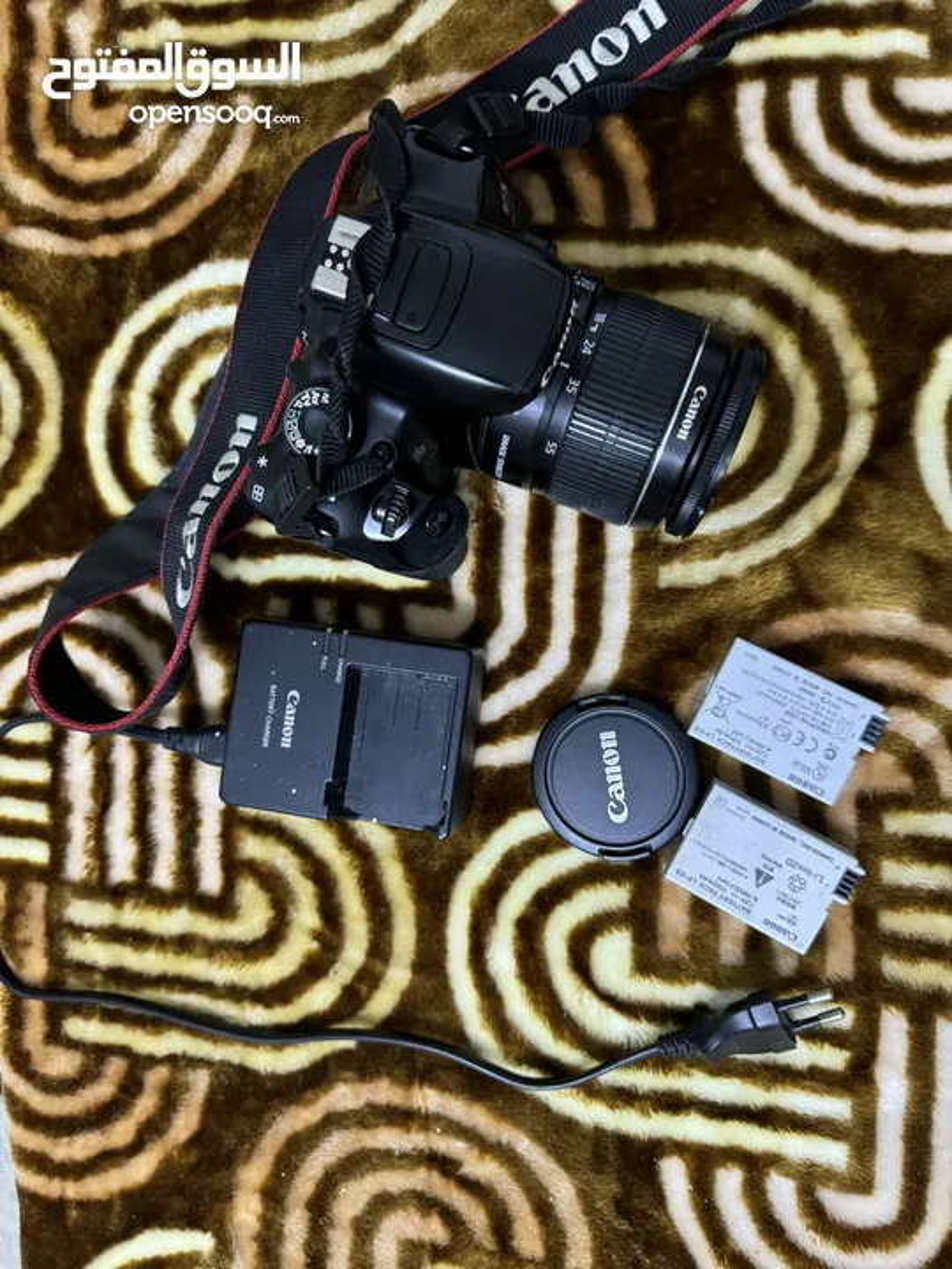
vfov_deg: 71.6
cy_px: 634
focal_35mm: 24
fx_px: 880
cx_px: 476
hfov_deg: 56.8
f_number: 1.78
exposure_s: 1/33
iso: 640
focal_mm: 6.86
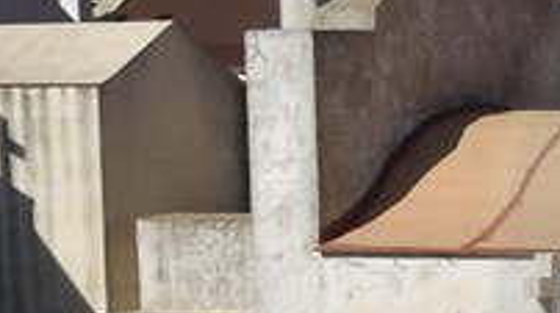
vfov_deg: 5.6
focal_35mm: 216
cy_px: 446
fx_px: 3203
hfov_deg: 8.5
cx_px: 1613
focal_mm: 26
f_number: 18
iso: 200
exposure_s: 1/320
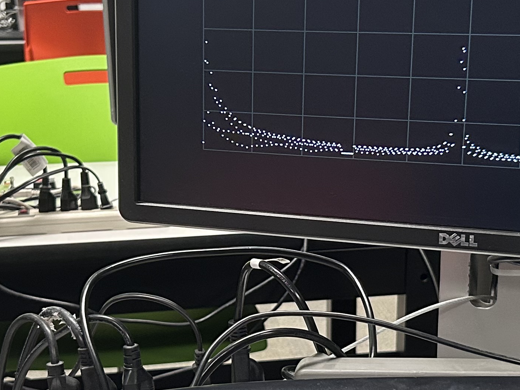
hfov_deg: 26.0
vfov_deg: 19.6
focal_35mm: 75
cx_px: 296
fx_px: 1126
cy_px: 266
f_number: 1.5
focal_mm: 5.7
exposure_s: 1/60
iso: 320
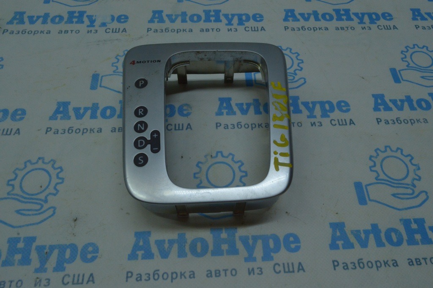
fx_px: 324
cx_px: 216
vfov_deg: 47.9
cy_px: 144
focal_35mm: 27
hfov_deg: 67.4
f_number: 22
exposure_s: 1/50
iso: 1400
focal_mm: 18
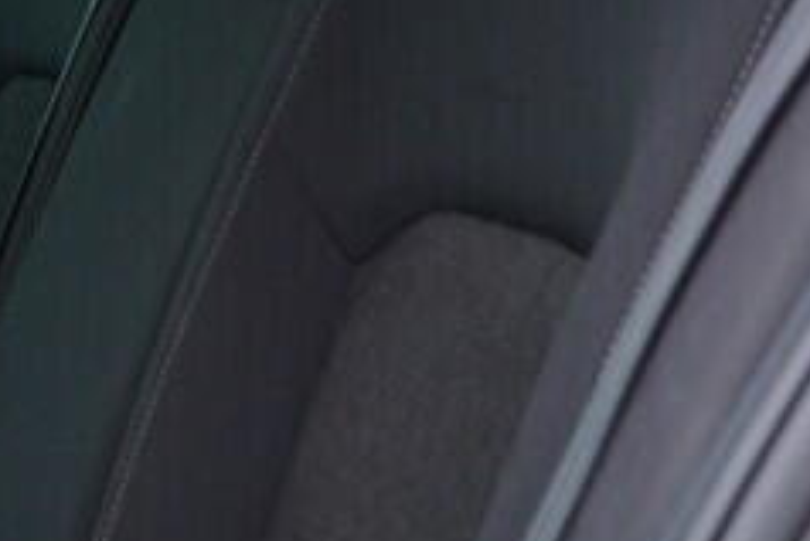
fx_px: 3489
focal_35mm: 155
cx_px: -415
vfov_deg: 8.9
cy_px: 284
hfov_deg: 12.6
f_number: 2.8
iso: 160
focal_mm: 24
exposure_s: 1/40
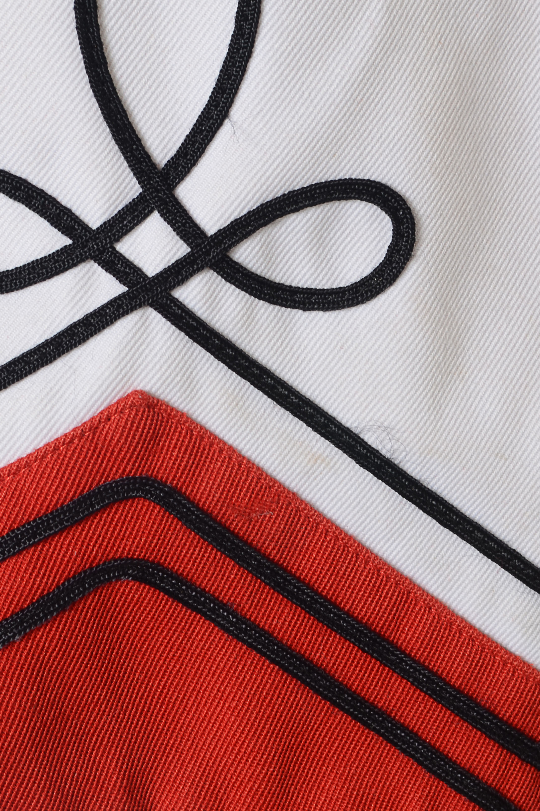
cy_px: 405
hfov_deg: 11.0
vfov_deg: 16.4
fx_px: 2807
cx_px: 358
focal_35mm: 125
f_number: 11
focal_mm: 55
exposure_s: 1/60
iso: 100
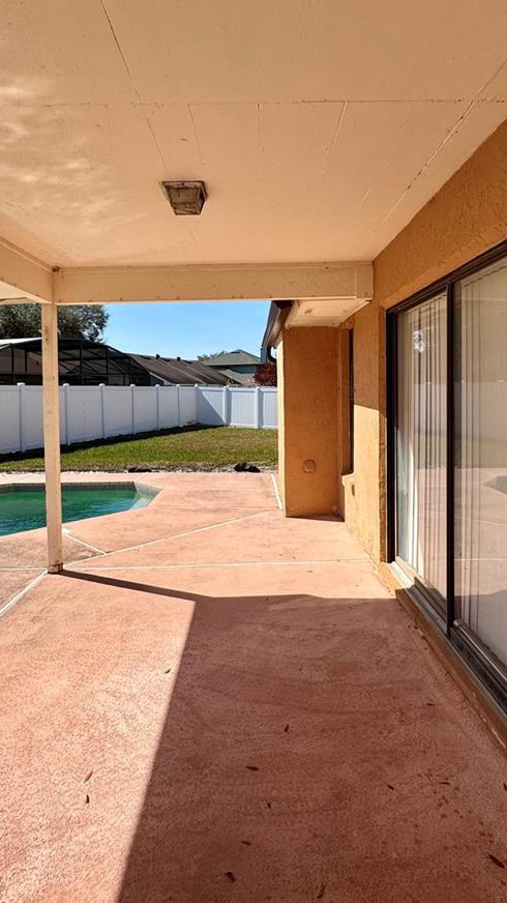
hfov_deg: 53.5
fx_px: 502
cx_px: 266
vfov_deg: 83.5
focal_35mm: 21
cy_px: 400
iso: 50
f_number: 2.2
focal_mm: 2.22
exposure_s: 1/2674
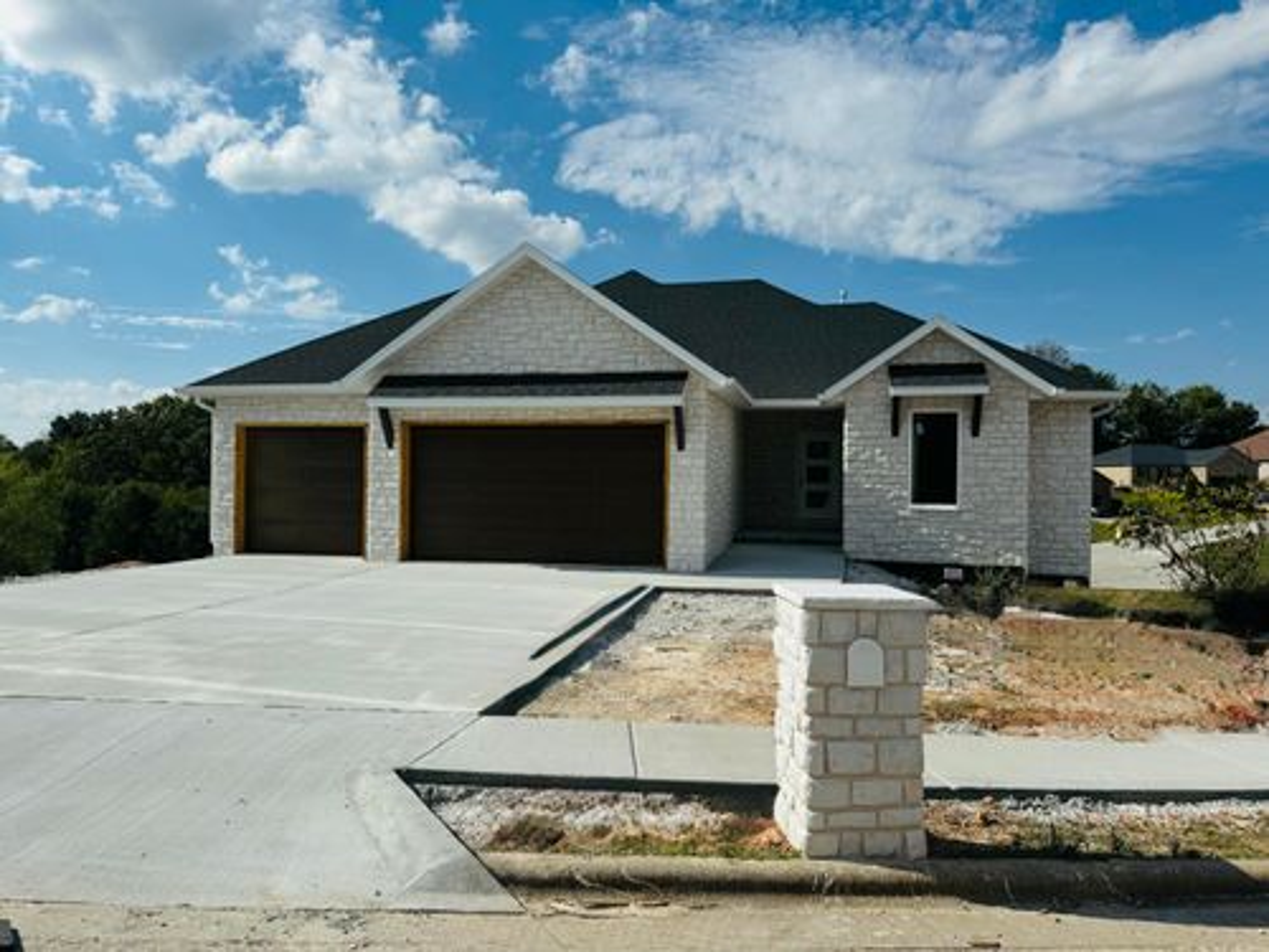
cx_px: 634
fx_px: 880
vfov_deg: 56.8
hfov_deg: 71.6
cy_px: 476
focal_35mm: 24
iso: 80
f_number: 1.78
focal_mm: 6.76
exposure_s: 1/9091
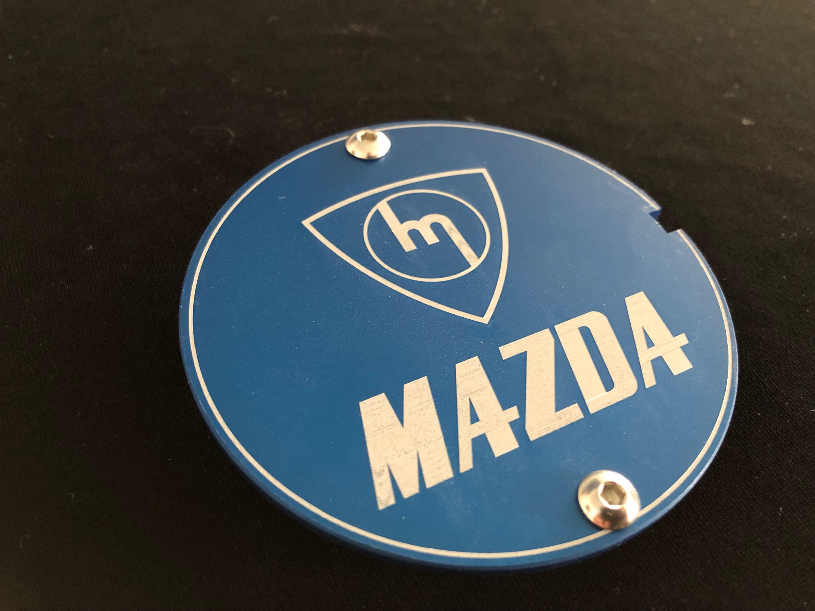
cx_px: 408
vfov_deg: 49.7
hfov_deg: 63.4
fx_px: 659
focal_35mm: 28
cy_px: 306
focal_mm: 3.99
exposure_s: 1/5
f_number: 1.8
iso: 100
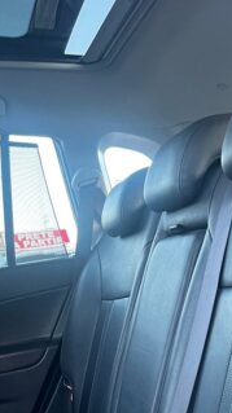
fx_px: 614
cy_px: 356
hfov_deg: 21.4
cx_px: 97
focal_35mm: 56
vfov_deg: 35.5
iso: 125
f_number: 1.6
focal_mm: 5.1
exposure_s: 1/65
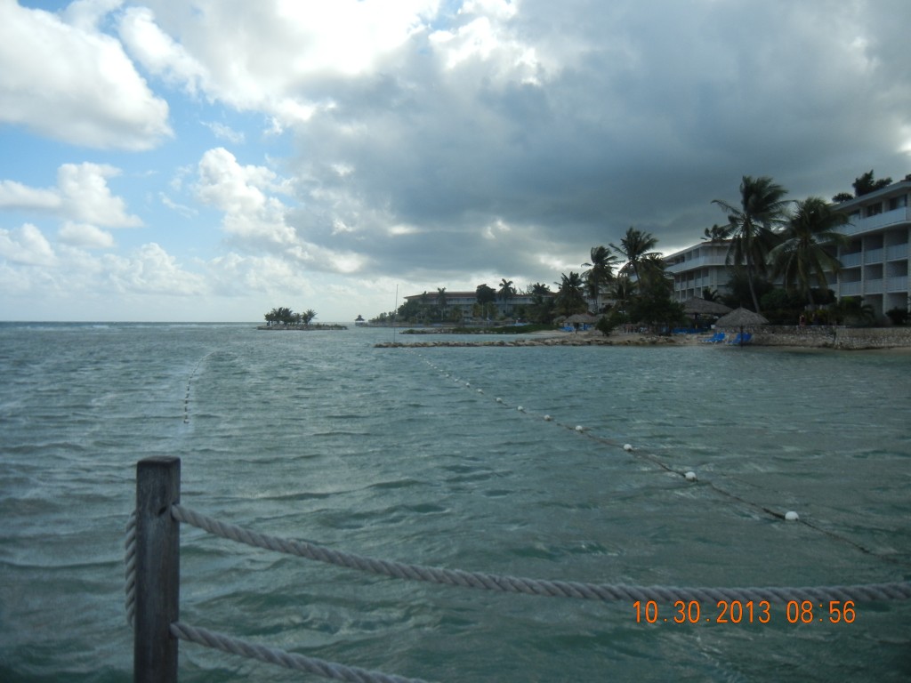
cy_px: 342
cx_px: 456
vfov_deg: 46.8
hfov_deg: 60.0
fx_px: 790
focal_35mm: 30
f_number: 7
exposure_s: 1/456
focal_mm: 5.4
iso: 160
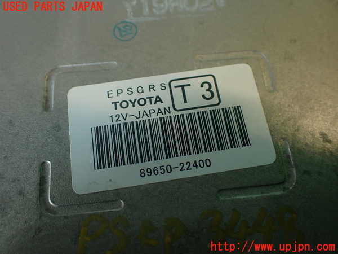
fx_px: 312
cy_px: 127
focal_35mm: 32
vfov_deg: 44.2
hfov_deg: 56.8
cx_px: 169
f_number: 2.4
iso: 200
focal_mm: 5.79
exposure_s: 1/50
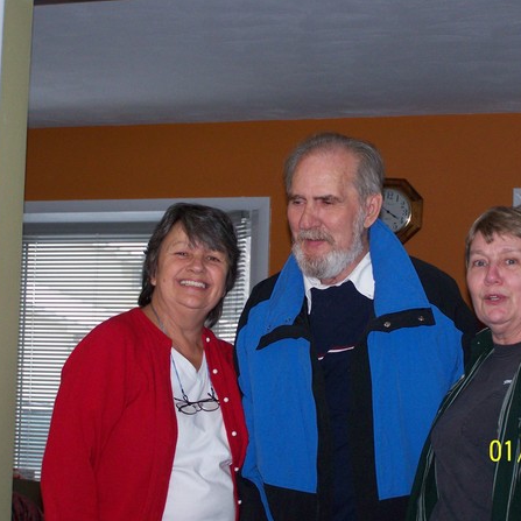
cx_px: 321
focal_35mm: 89
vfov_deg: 19.5
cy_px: 261
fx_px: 1515
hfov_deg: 19.5
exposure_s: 1/80
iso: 160
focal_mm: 12.4
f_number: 3.2
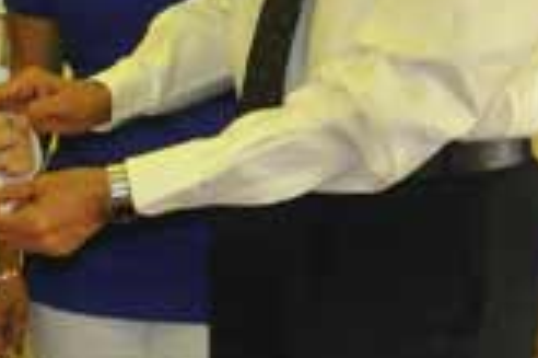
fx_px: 1747
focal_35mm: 117
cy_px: 122
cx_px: -354
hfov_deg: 15.6
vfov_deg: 11.7
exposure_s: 1/60
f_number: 3.8
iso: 800
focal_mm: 22
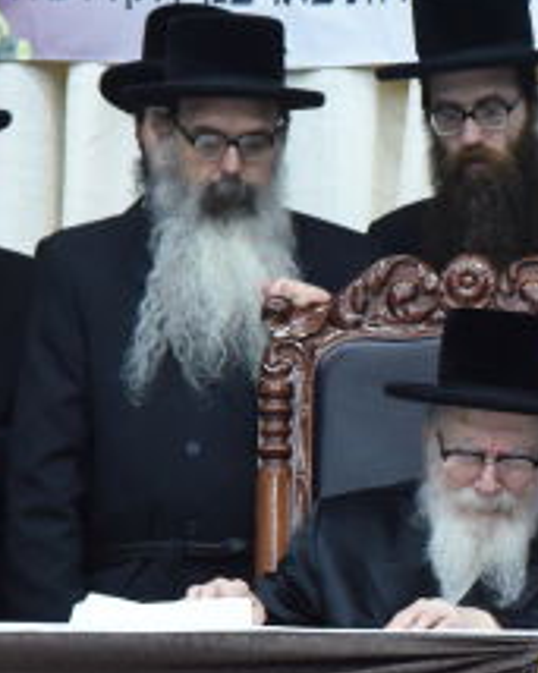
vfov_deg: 3.6
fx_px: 10736
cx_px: 925
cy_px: 454
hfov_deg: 2.9
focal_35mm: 539
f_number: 5.6
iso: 2500
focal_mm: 120
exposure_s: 1/100
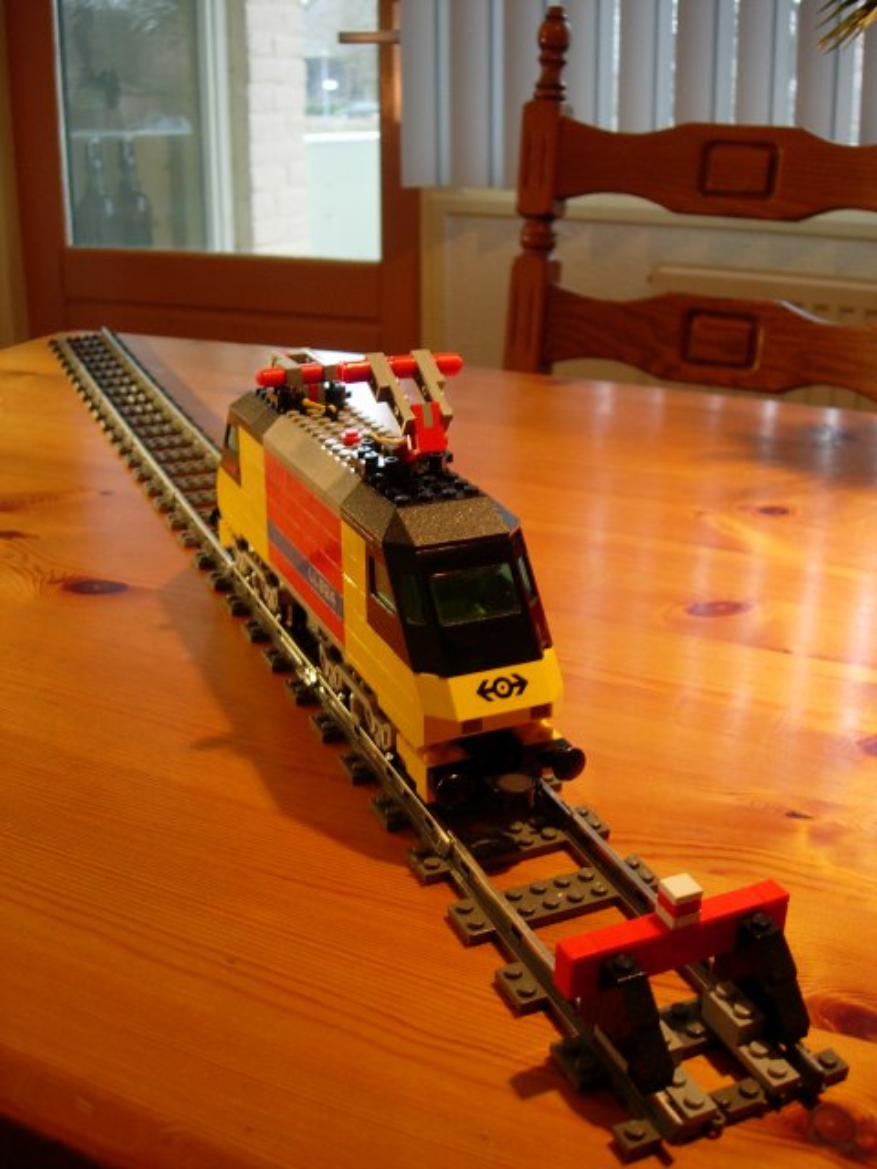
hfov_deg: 37.7
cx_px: 438
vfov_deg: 49.0
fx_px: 1284
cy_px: 584
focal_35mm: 38
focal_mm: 7.8
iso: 64
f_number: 2.8
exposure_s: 1/10.3
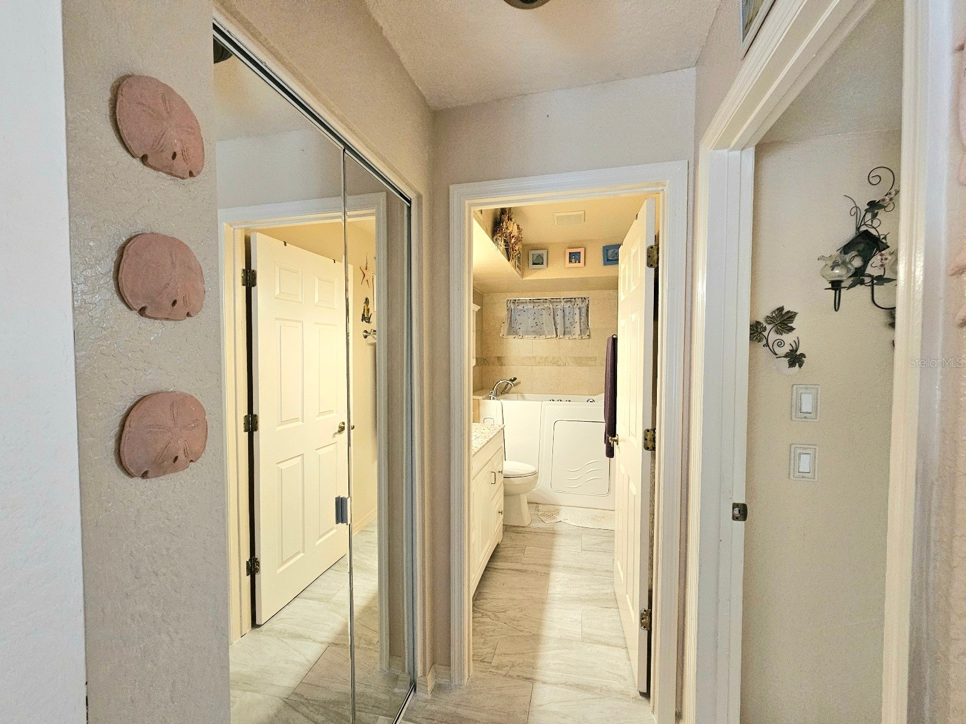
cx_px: 483
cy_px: 362
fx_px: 363
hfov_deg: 106.2
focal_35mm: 13
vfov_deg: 89.9
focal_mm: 2.2
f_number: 2.2
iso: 320
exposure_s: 1/60.2
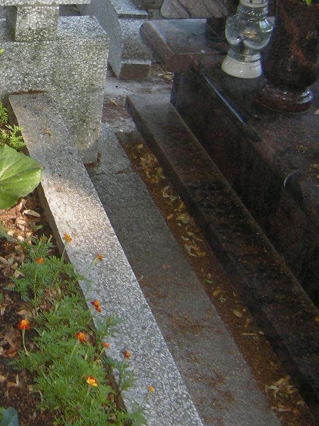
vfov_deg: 26.5
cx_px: -78
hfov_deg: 19.1
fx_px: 885
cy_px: 85
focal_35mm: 72
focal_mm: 4.7
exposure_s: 1/58.3
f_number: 2.8
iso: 67
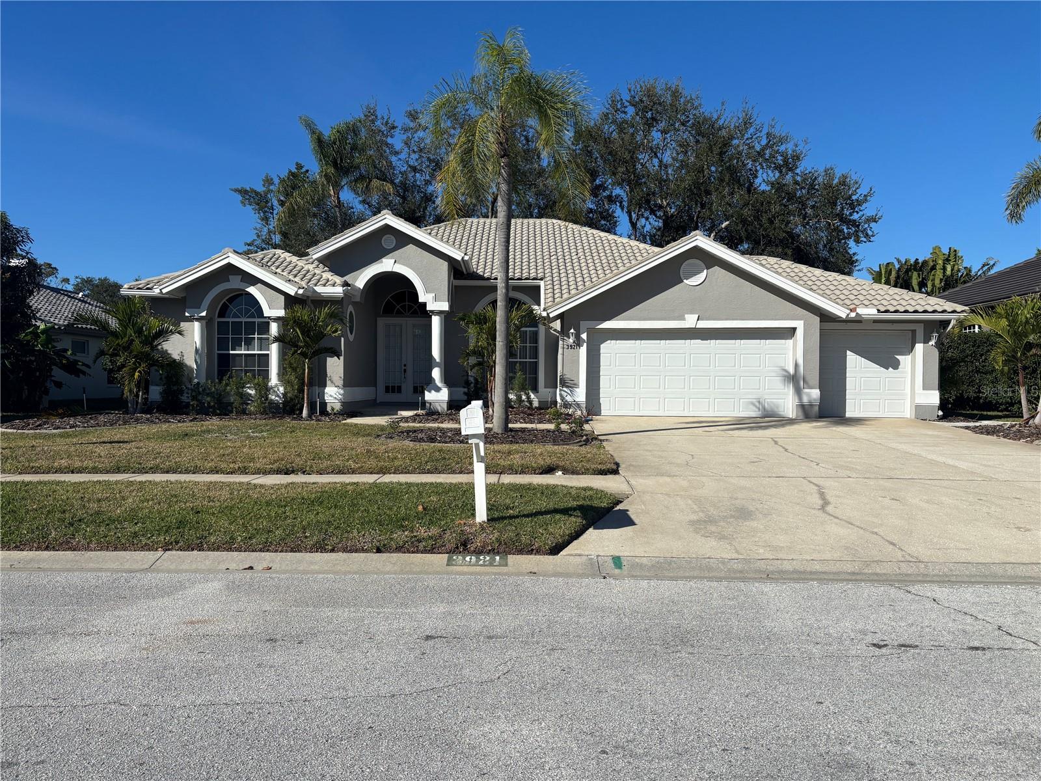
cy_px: 390
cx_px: 520
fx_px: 782
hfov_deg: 67.3
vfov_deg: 53.1
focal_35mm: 26
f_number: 1.6
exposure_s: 1/5952
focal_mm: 5.96
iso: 50
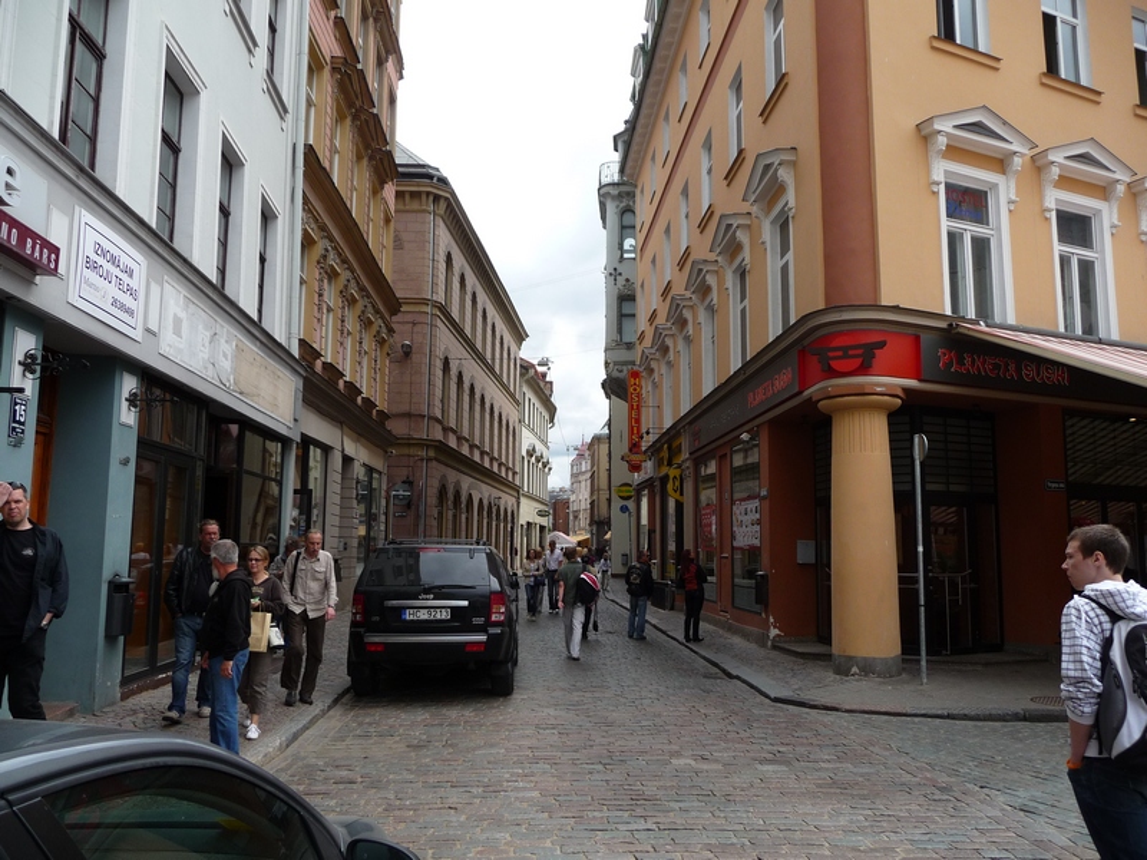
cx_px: 574
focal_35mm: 28
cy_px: 430
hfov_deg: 63.4
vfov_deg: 49.7
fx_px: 928
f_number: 3.3
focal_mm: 4.7
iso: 100
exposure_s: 1/640
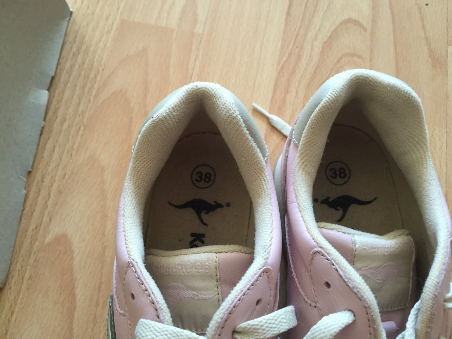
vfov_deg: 48.2
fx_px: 379
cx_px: 226
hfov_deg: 61.7
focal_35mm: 29
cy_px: 170
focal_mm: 4.15
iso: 125
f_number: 2.2
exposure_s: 1/30
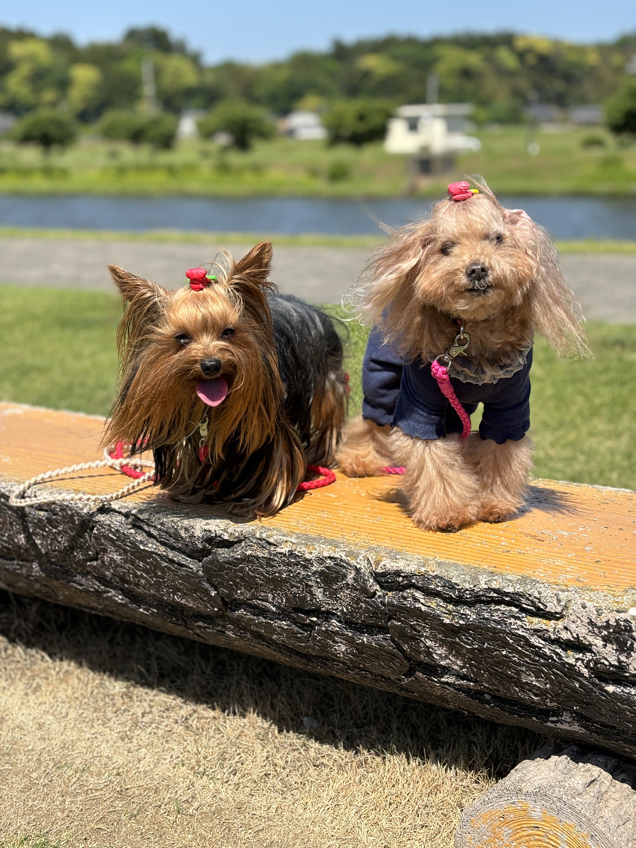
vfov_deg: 36.8
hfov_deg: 28.0
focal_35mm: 52
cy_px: 424
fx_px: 1274
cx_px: 318
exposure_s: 1/1984
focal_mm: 5.96
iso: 40
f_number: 1.6
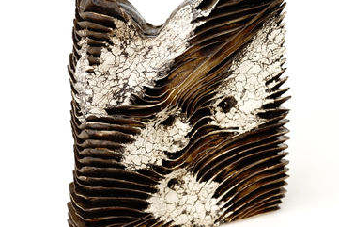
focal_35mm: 83
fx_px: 782
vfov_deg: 16.5
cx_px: 179
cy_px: 95
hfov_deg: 24.5
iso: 64
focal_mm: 50
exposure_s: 1/8
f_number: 3.2
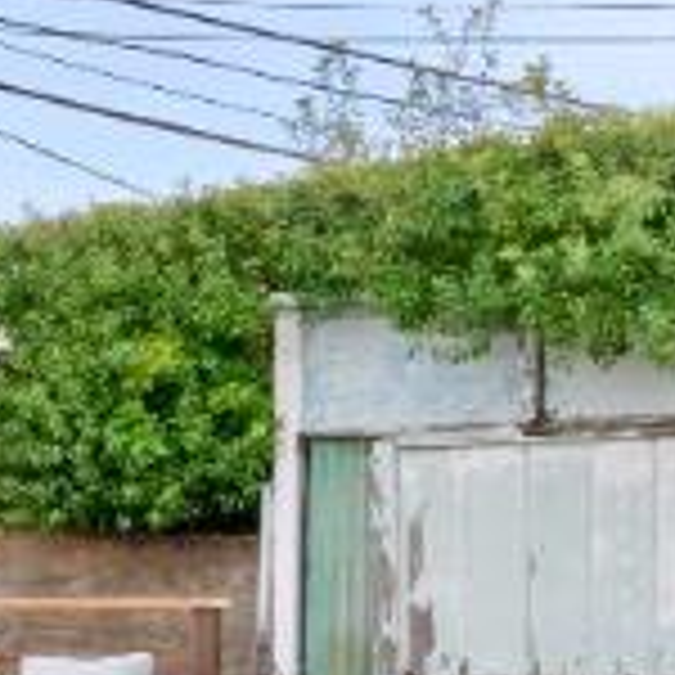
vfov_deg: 12.7
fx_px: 3000
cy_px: 598
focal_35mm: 136
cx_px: -1408
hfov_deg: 9.6
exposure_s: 1/30
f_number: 14
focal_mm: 16
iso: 250
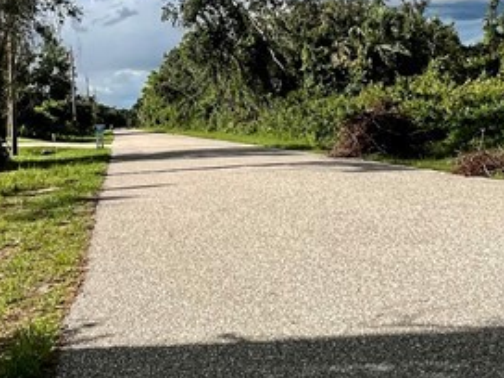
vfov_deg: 29.4
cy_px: 120
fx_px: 713
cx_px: 213
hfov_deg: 38.8
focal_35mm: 49
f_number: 1.8
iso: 32
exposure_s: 1/1468
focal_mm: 1.57
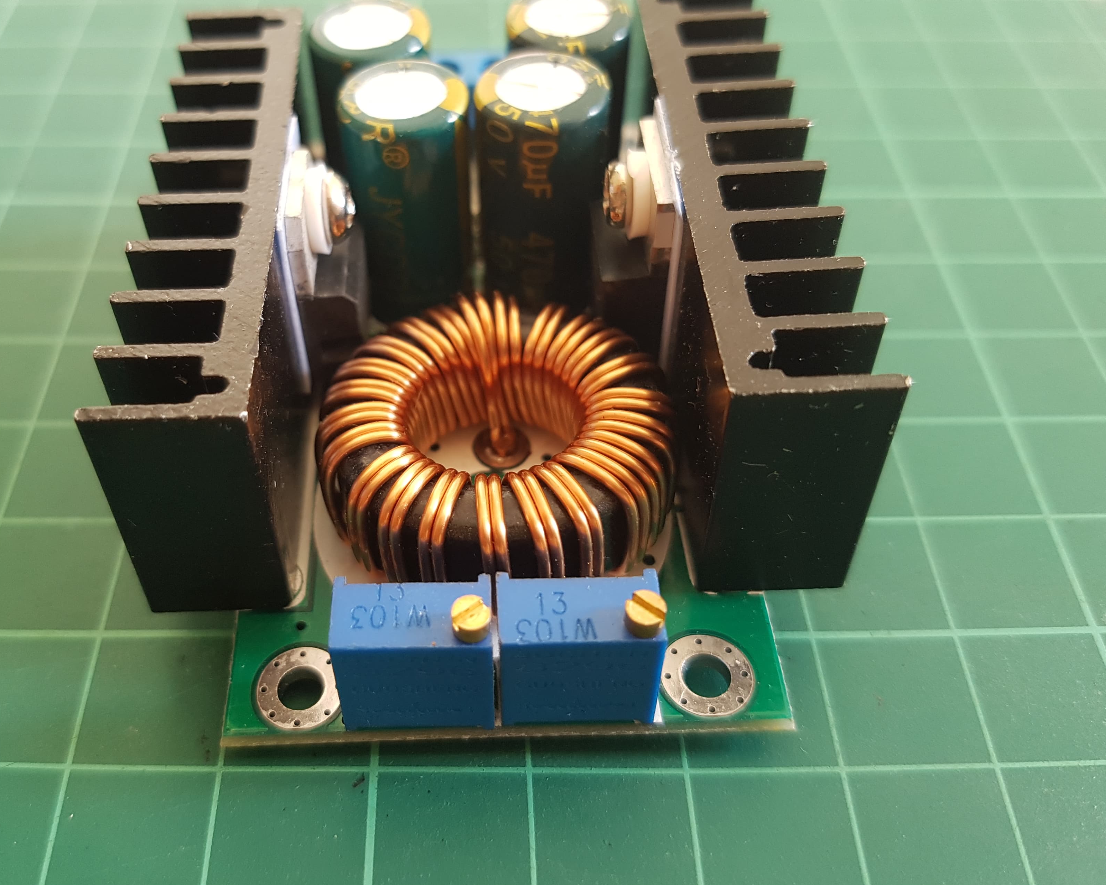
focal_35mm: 32
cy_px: 366
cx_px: 444
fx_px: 1047
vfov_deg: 45.6
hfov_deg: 55.3
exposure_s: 1/50
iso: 100
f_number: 1.7
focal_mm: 4.2
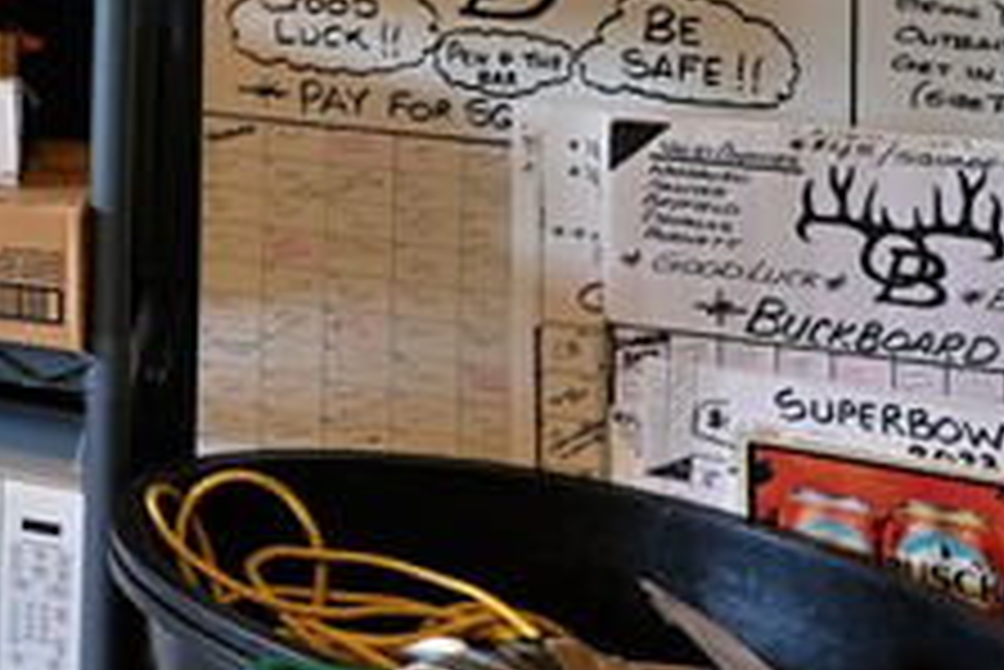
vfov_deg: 16.2
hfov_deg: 17.5
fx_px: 2177
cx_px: -1063
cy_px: -288
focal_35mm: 78
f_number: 5.6
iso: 400
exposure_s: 1/5
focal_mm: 16
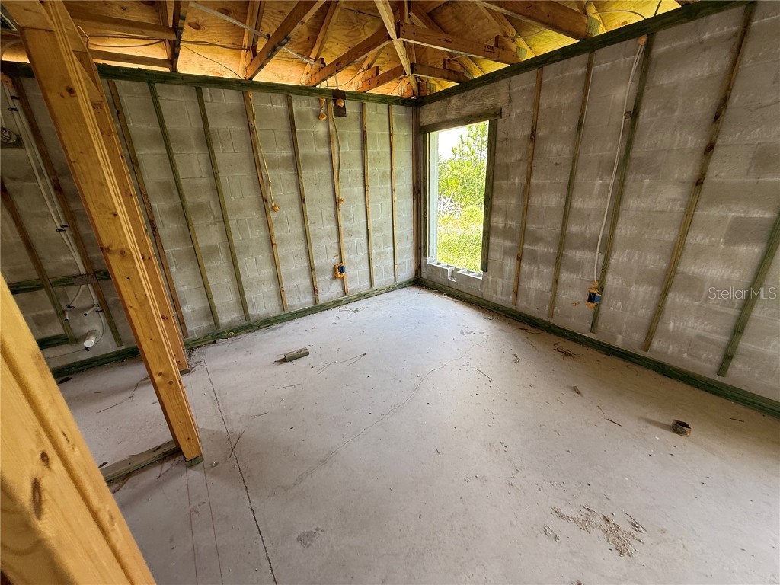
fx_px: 315
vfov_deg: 85.7
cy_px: 292
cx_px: 390
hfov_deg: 102.1
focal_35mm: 14
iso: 64
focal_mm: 2.22
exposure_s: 1/99
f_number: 2.2
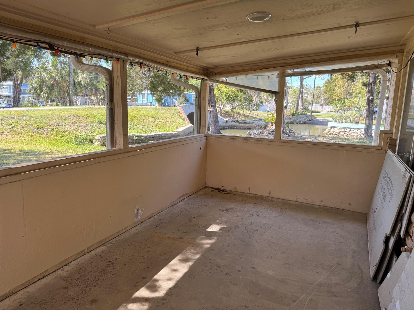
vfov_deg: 56.8
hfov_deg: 71.6
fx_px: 287
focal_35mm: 24
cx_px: 207
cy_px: 155
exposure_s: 1/171
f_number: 1.78
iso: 64
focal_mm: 6.76
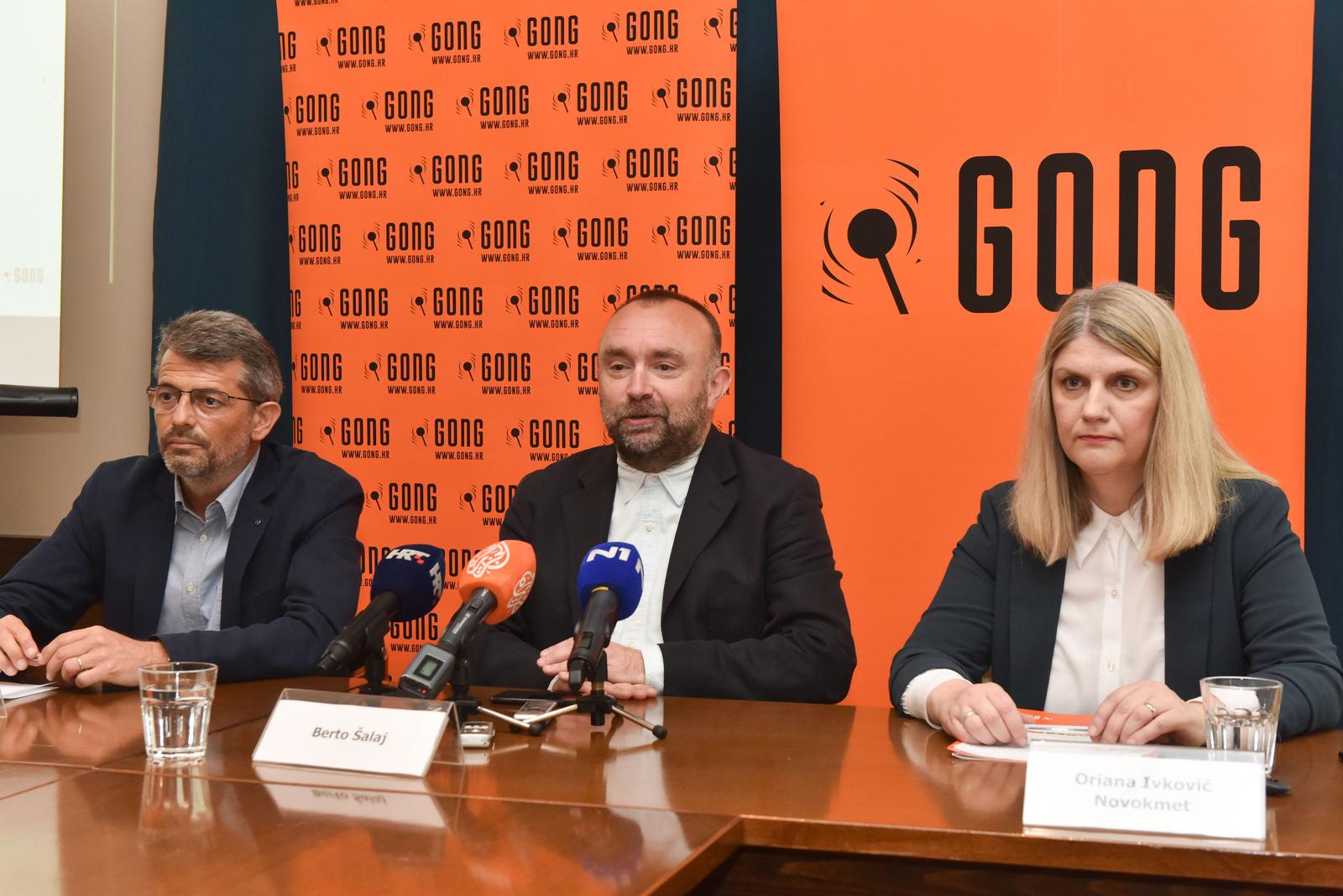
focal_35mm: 50
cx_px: 672
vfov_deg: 27.0
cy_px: 448
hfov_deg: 39.6
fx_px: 1866
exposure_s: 1/125
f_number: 7.1
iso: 1600
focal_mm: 50
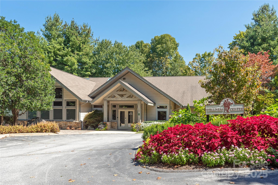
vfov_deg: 43.6
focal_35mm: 30
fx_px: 232
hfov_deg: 61.9
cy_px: 92
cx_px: 139
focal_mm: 30
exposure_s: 1/1250
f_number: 7.1
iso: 320
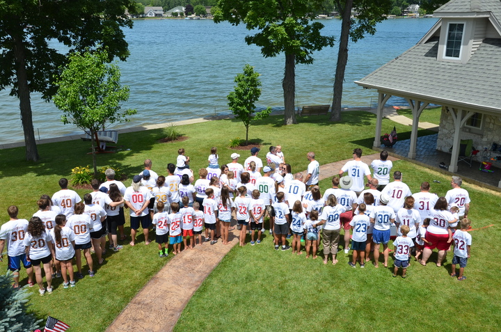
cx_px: 250
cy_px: 166
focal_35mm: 33
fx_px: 458
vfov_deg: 39.8
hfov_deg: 57.3
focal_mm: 22
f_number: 9
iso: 125
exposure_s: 1/320
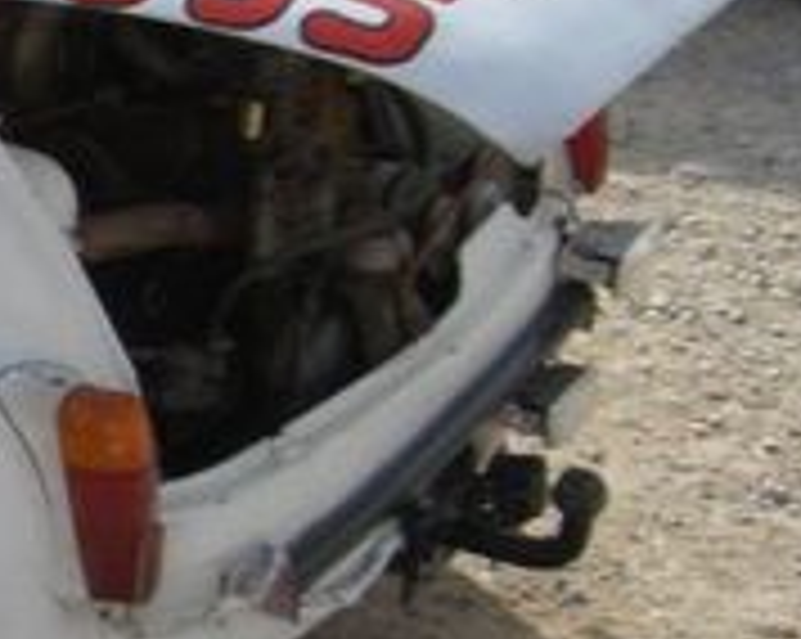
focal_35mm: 123
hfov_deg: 14.3
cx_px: -518
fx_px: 2913
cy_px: 252
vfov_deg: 12.5
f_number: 4.3
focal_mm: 5.8
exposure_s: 1/400
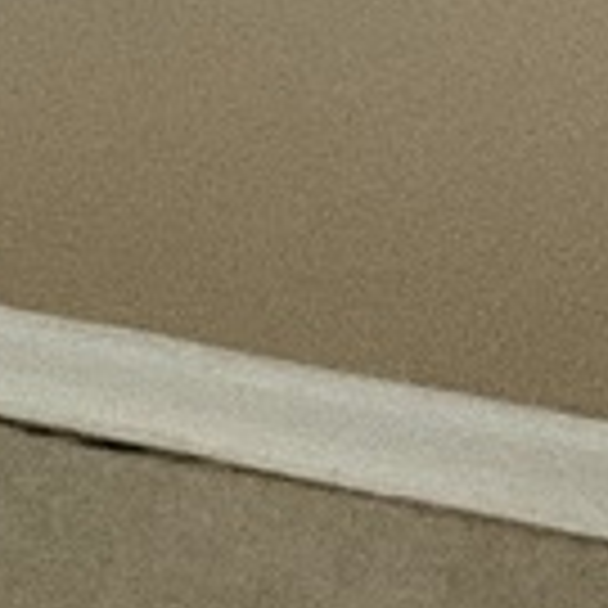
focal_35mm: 274
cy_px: -1004
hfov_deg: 5.0
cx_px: -2590
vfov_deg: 6.0
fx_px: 5445
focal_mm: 3
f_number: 1.8
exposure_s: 1/60
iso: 200
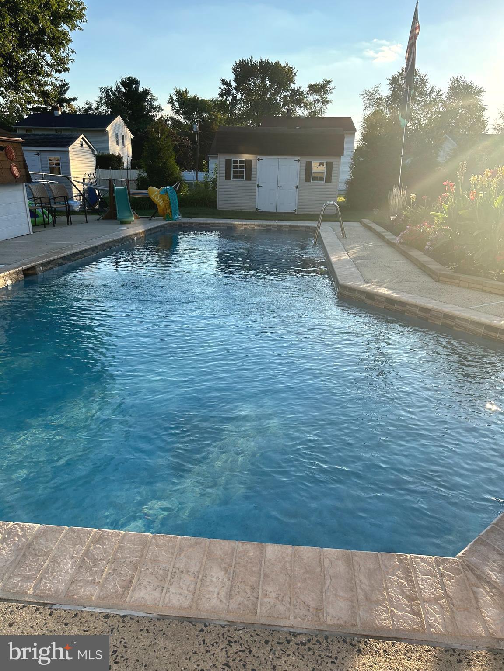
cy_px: 336
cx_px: 252
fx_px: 505
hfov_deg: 53.1
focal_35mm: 26
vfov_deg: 67.3
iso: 50
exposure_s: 1/1511
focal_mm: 5.7
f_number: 1.5
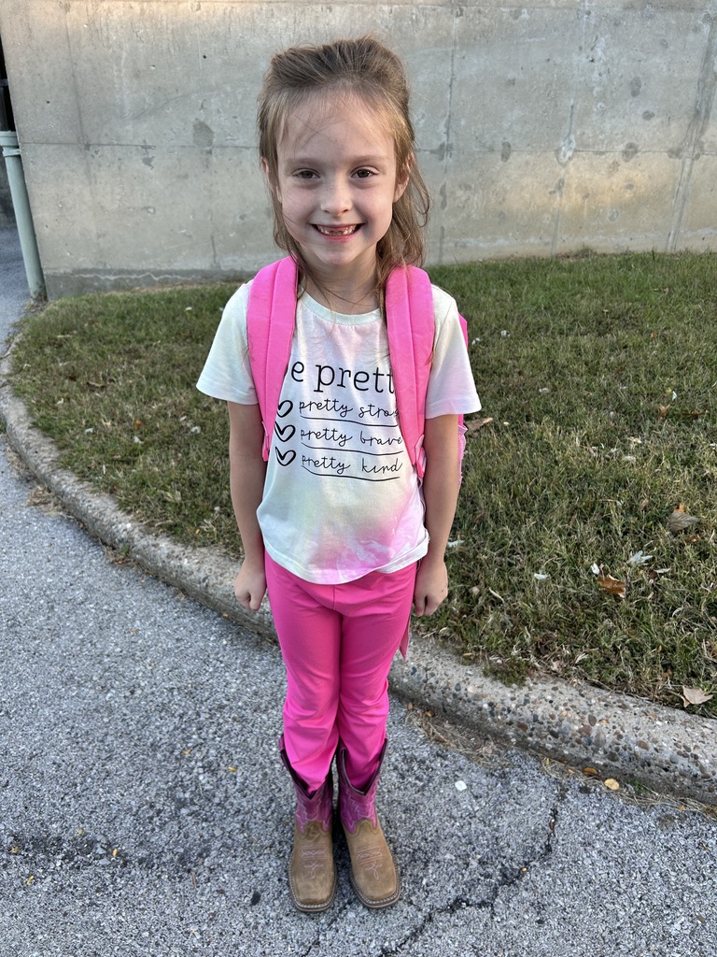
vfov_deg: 67.3
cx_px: 358
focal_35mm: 26
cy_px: 478
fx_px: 718
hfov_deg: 53.1
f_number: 1.5
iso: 40
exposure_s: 1/177
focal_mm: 5.7
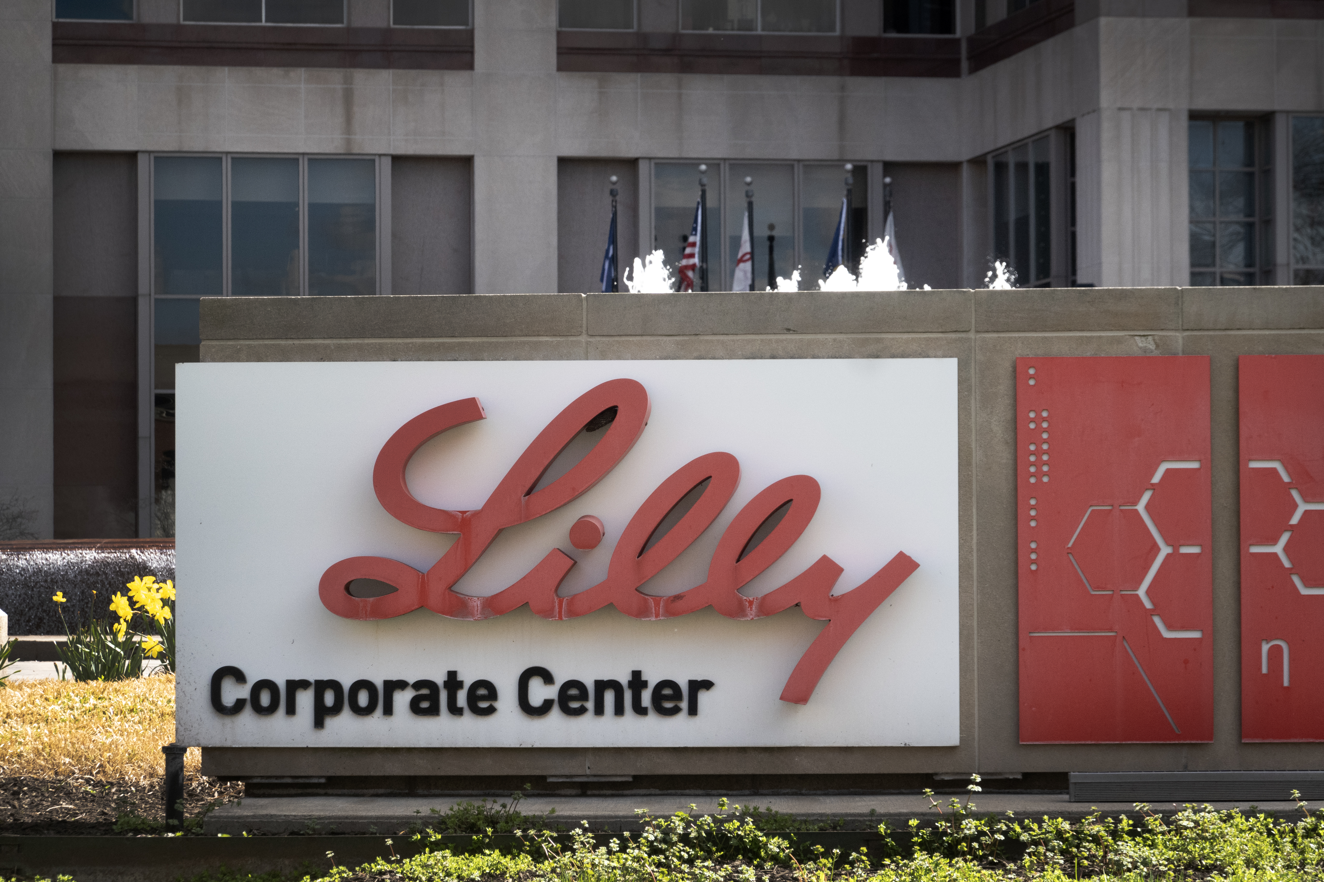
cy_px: 441
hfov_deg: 15.5
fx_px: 4854
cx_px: 662
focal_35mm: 132
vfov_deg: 10.4
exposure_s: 1/500
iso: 400
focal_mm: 47.86
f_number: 7.1
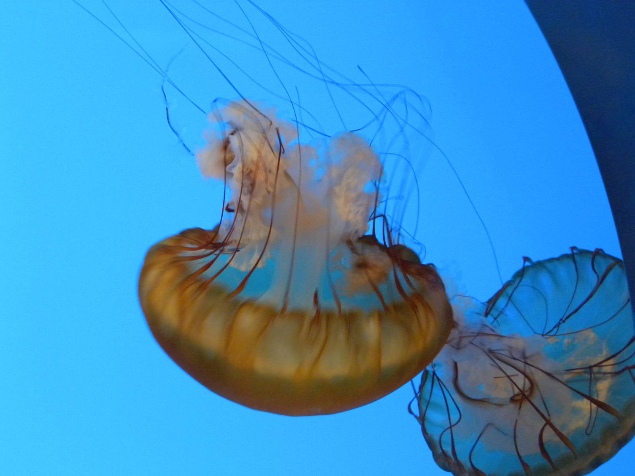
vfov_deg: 28.0
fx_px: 954
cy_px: 238
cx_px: 318
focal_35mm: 52
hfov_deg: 36.8
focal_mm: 9.2
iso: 430
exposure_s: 1/9.6
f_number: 3.5
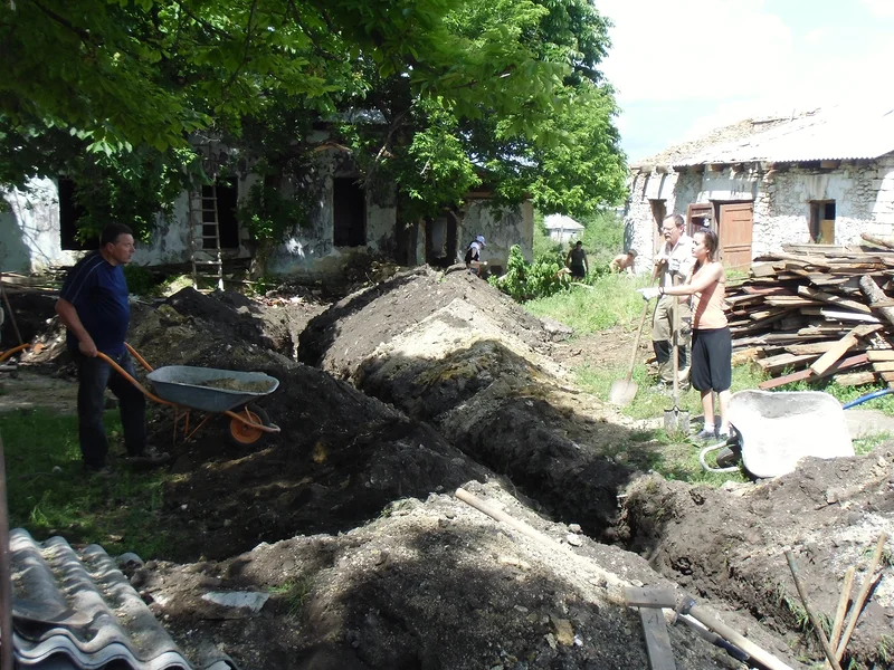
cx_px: 447
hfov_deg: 46.8
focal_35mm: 40
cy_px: 335
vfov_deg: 36.0
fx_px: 1033
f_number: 4
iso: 64
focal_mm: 7.15
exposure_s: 1/200
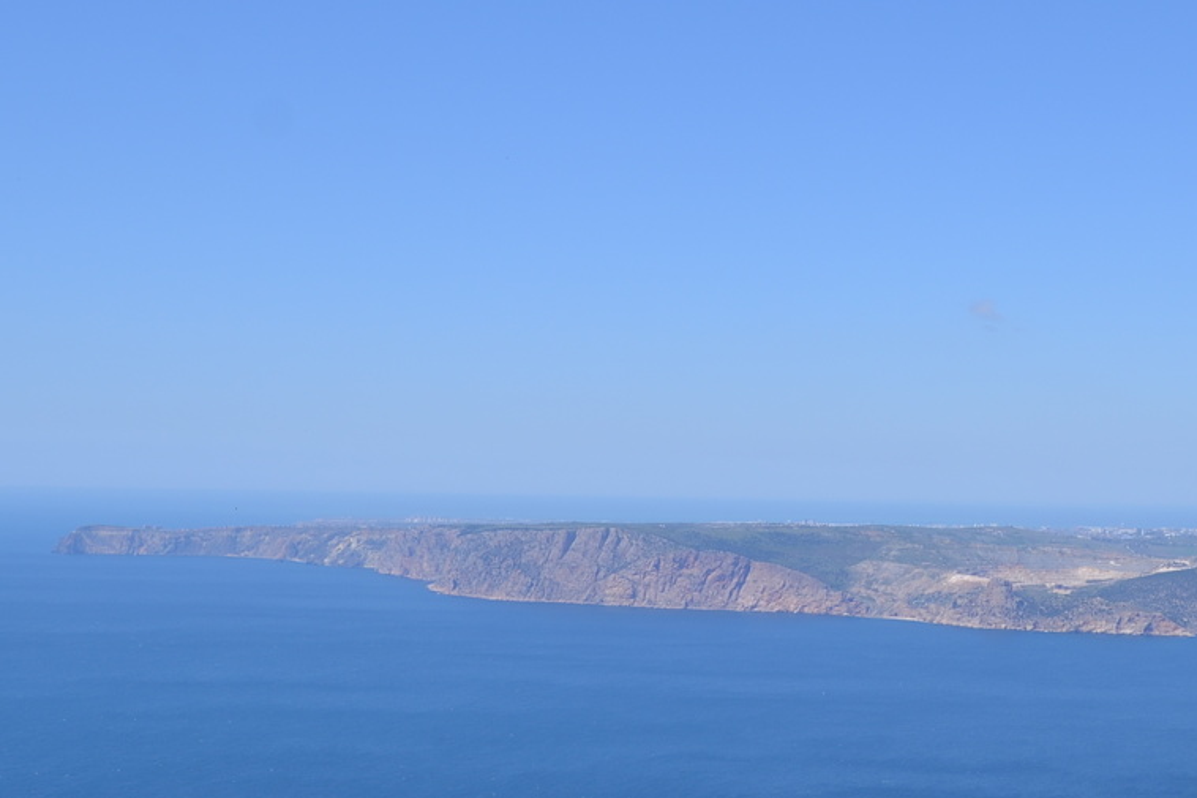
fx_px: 2393
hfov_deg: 27.7
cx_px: 903
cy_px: 371
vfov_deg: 18.9
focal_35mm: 72
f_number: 9
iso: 100
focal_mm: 26
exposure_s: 1/320
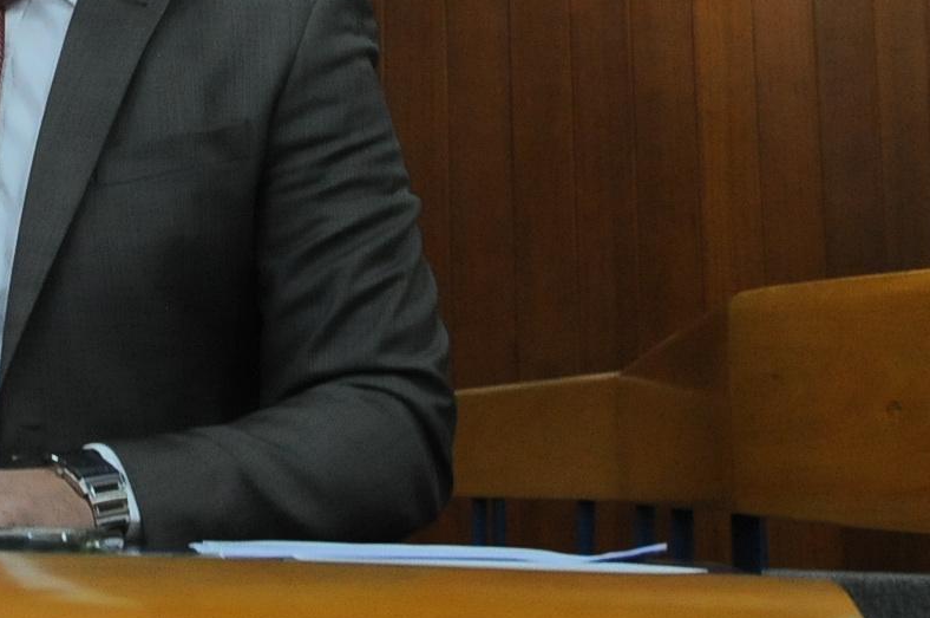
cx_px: -61
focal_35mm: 98
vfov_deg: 13.6
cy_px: -113
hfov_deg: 20.0
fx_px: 2528
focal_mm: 24
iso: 1250
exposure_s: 1/60
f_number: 6.3
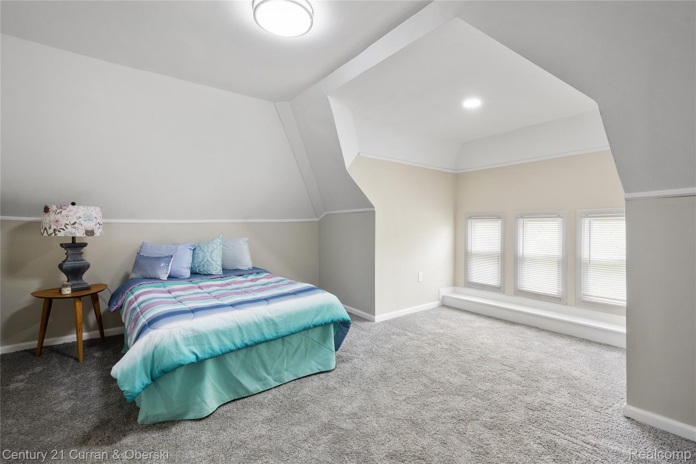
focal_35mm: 15
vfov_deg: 77.3
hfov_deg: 100.4
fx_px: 290
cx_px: 348
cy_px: 232
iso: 250
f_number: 10
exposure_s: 1/4
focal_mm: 10
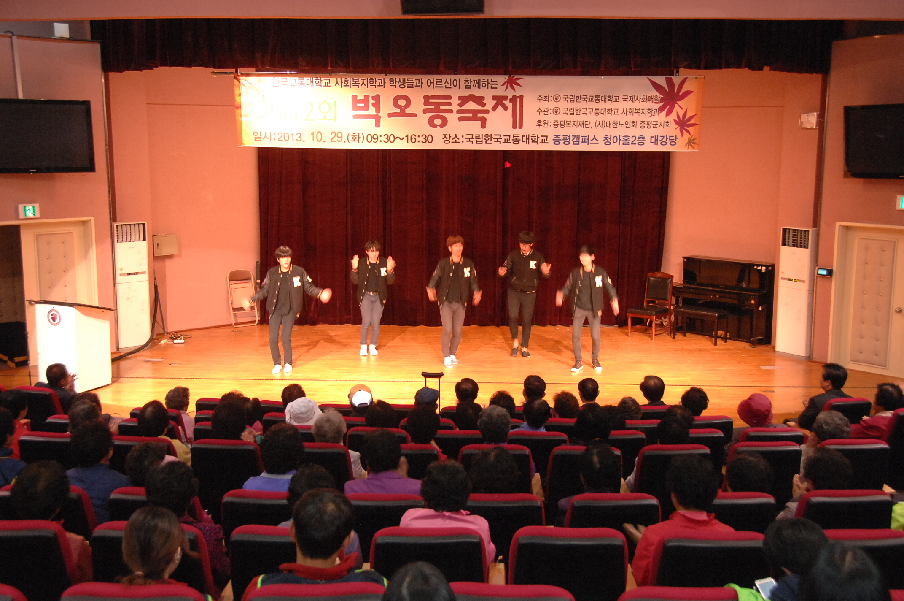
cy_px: 300
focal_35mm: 44
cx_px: 452
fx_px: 1091
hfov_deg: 45.0
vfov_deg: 30.8
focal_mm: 29
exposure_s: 1/15
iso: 800
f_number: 5
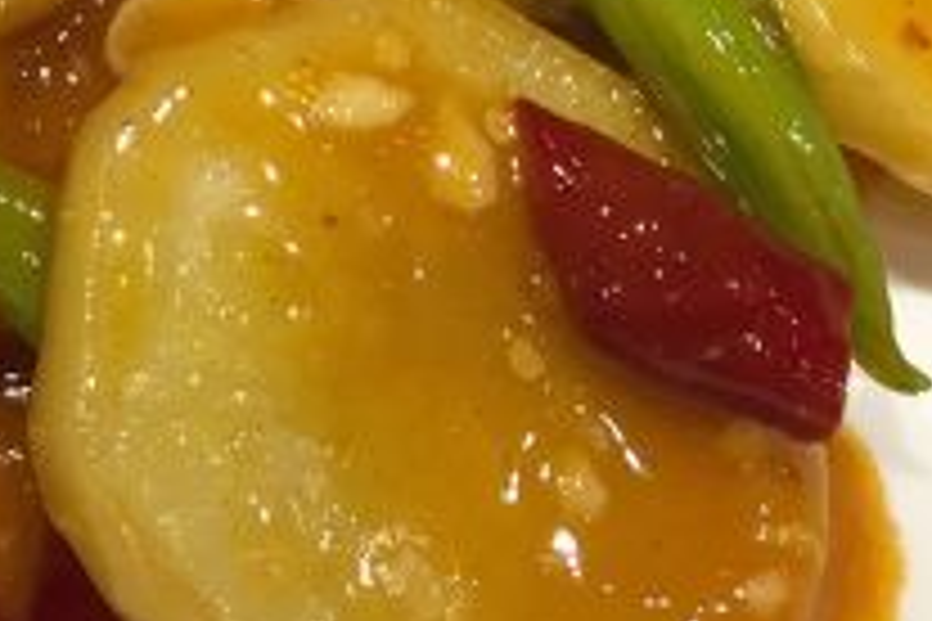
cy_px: -115
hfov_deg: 19.4
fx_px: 2640
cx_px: -32
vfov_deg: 13.1
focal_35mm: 102
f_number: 2.2
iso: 32
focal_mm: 4.15
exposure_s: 1/33
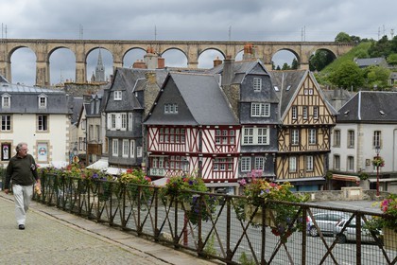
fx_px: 772
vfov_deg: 19.5
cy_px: 132
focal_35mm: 70
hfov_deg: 28.8
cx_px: 198
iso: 400
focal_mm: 70
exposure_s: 1/200
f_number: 16
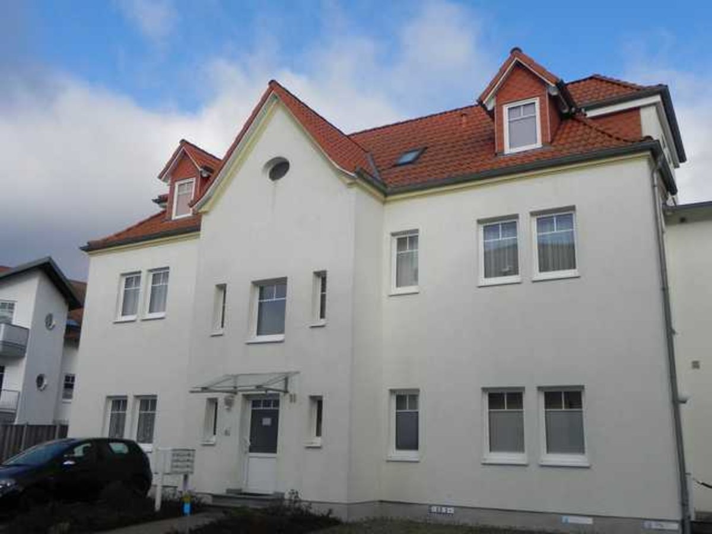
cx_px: 356
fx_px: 679
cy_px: 267
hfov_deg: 55.4
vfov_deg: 42.9
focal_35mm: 33
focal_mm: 5.9
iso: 224
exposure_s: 1/464
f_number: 7.1
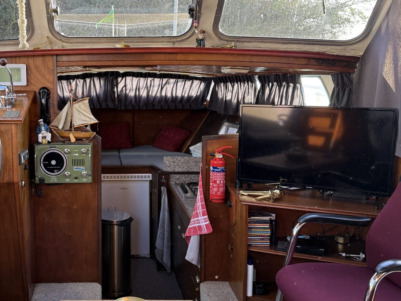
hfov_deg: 44.6
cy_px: 133
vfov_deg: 35.1
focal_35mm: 41
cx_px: 112
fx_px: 475
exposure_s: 1/121
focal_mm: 6.76
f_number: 1.78
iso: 125
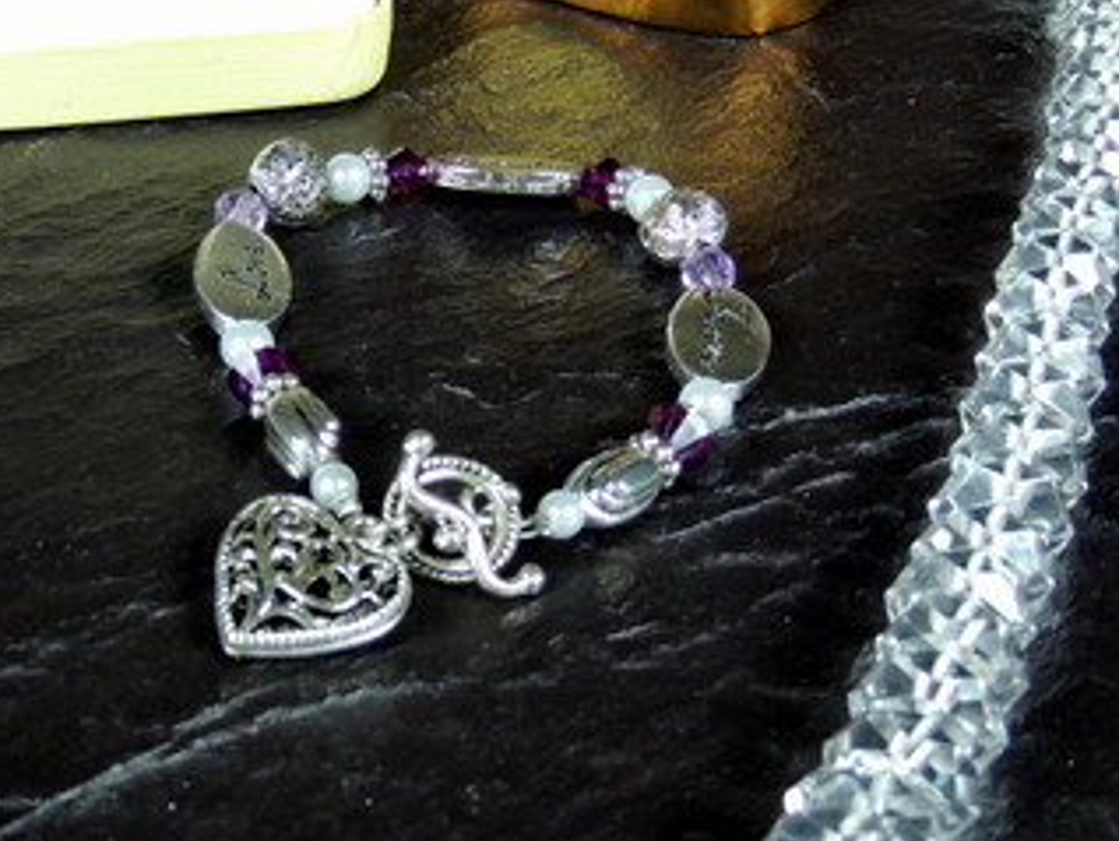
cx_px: 253
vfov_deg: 16.8
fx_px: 2847
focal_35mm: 88
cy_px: 361
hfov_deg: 22.0
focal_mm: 7.1
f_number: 3.3
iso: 250
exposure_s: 1/50
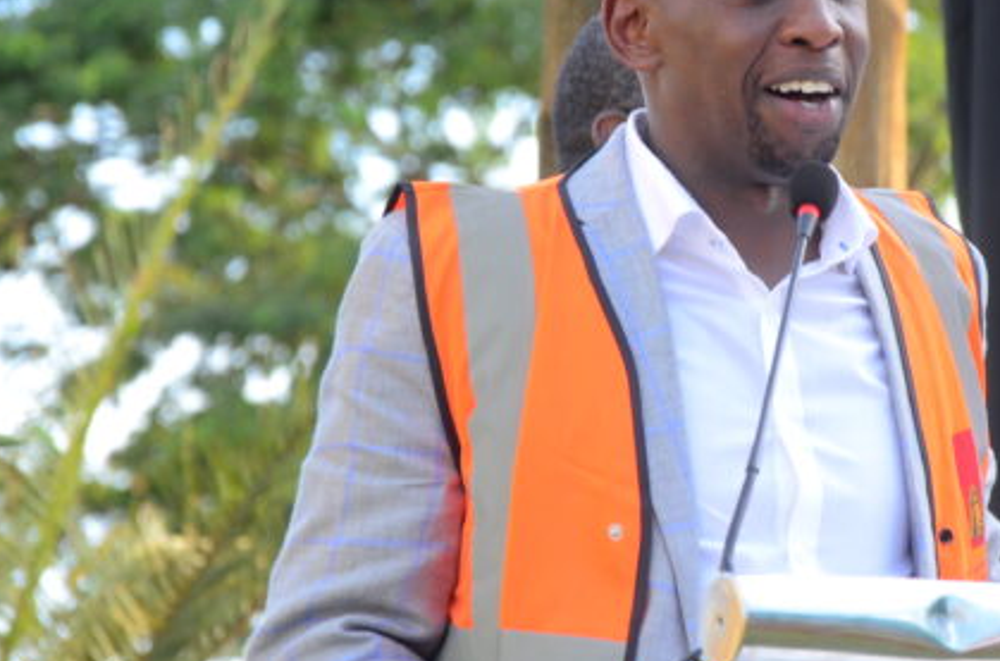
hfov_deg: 7.1
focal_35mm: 289
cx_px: 802
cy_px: 290
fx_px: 8004
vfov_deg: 4.7
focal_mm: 105
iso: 250
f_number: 6.3
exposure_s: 1/160
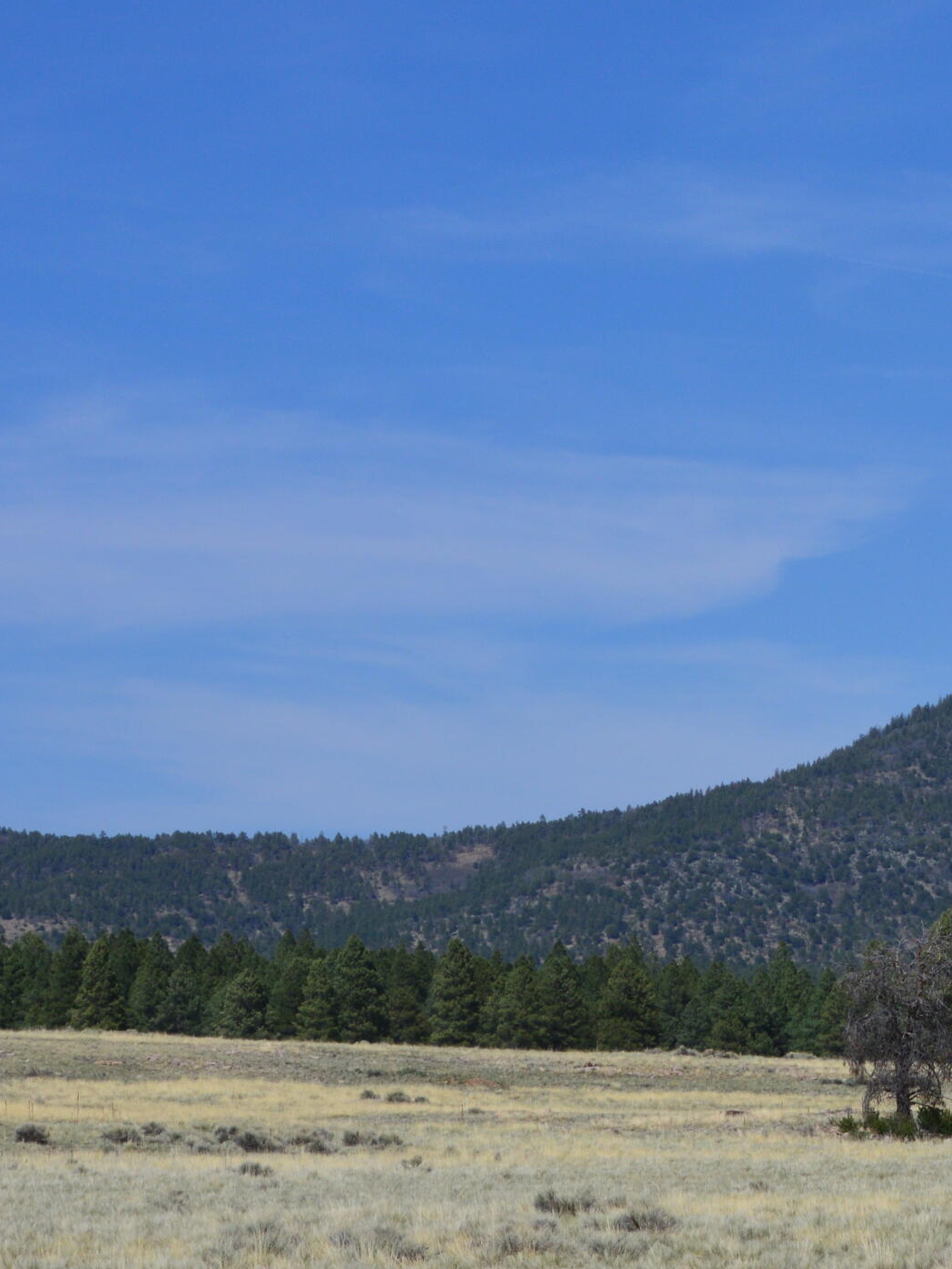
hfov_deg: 8.6
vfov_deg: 11.6
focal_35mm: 170
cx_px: 1137
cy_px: 687
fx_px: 6233
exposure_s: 1/500
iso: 220
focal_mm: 55
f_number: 11
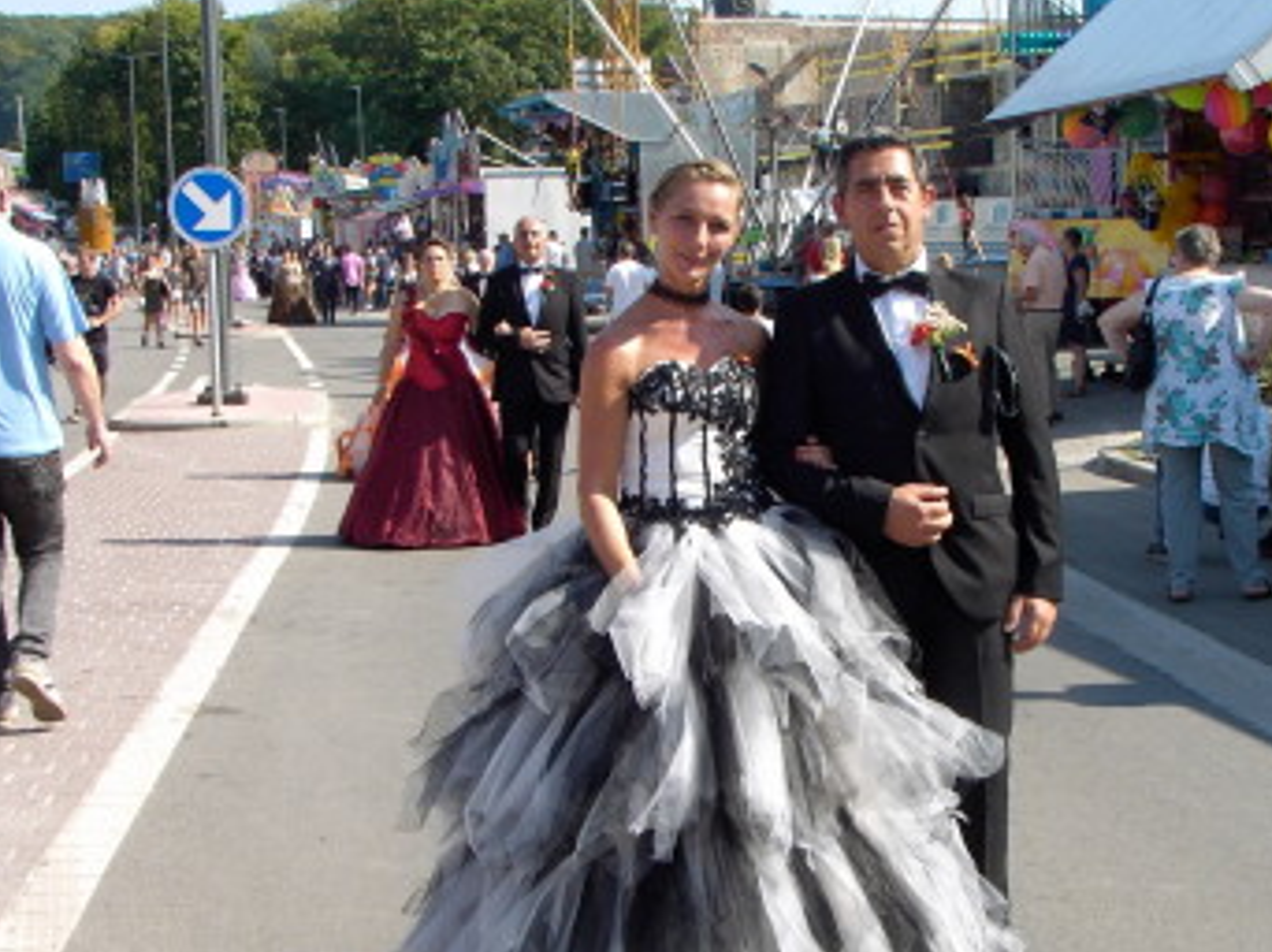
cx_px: 759
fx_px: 2681
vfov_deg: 20.1
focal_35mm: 73
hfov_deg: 26.6
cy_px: 554
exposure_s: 1/220
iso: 70
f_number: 4.5
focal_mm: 8
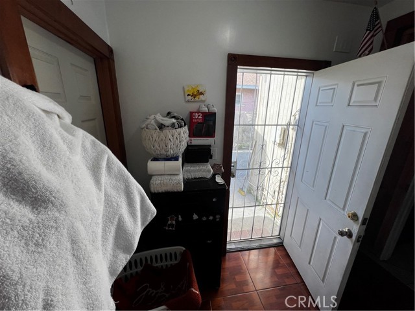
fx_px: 156
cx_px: 208
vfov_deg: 89.9
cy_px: 156
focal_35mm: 13
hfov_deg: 106.2
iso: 32
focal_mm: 1.57
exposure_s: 1/105
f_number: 1.8
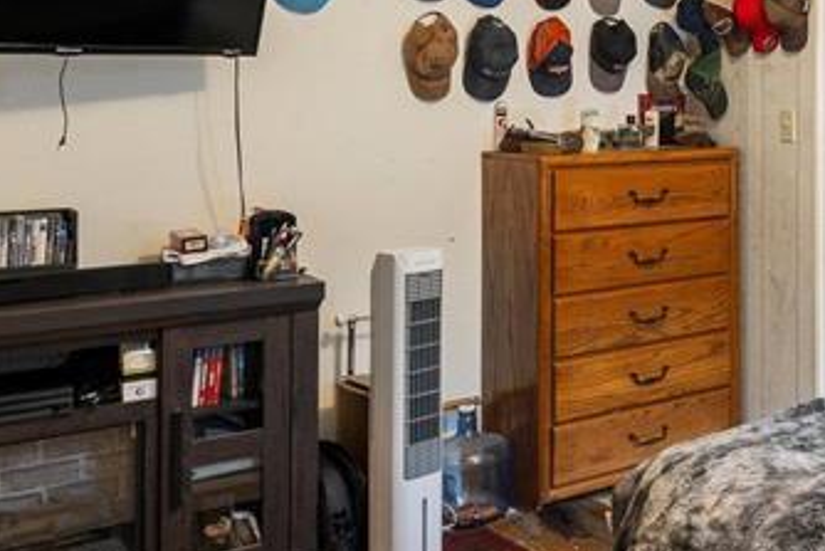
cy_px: 104
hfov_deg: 34.3
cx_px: 929
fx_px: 1123
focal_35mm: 49
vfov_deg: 27.0
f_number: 8
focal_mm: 16
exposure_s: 1/1.25
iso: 400
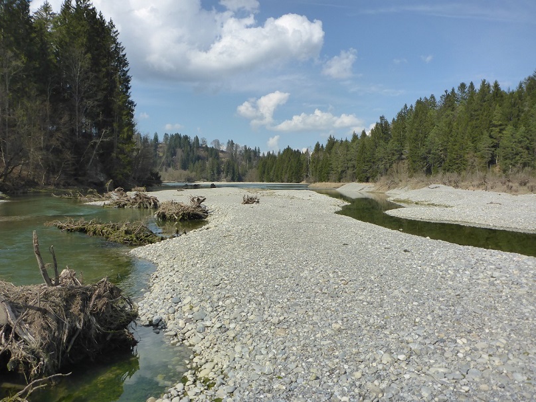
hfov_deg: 63.5
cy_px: 201
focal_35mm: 28
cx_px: 268
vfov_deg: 49.7
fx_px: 433
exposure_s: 1/200
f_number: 10
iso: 160
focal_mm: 4.9
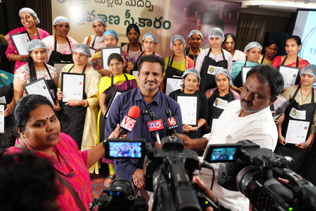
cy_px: 106
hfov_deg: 59.7
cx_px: 158
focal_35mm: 31
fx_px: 276
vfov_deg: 41.8
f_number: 4.5
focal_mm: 31.4
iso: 2000
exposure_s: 1/125
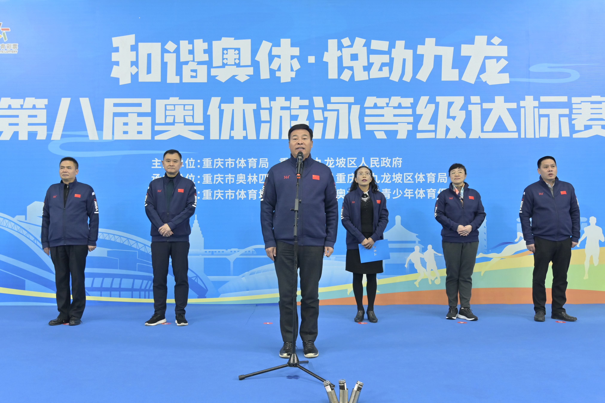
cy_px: 202
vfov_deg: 42.3
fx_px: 521
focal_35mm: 31
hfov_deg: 60.3
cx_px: 302
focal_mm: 21
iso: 1000
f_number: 5
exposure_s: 1/160
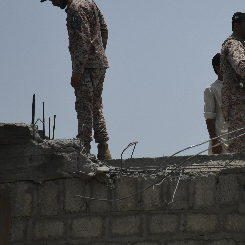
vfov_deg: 3.9
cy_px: 102
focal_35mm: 446
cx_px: 211
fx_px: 3571
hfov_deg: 3.9
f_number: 5.6
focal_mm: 140
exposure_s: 1/5000
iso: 400
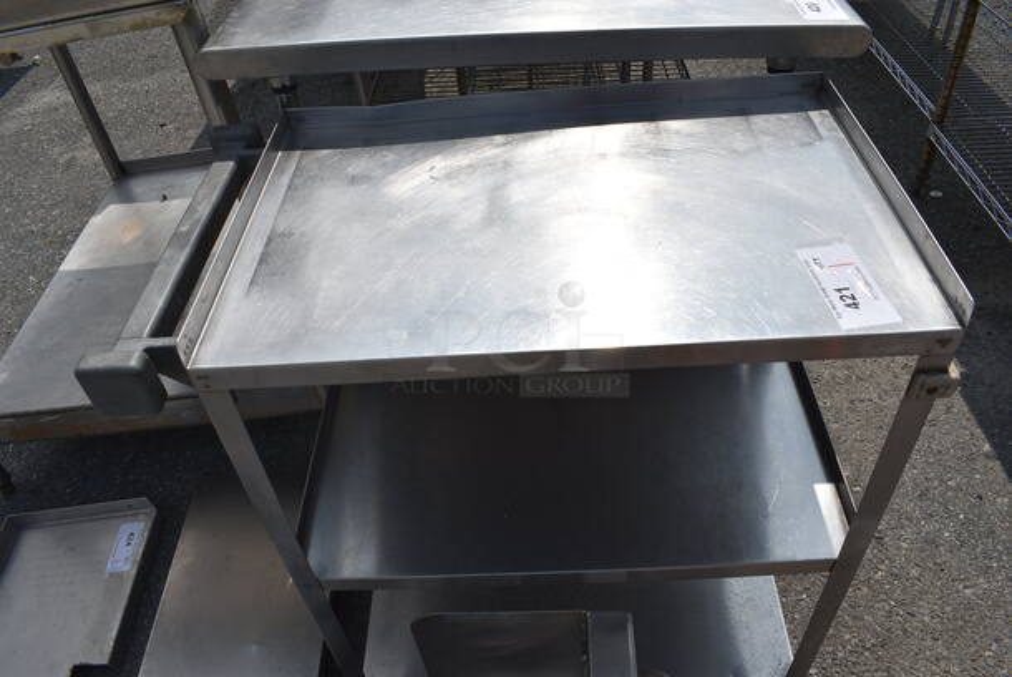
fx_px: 760
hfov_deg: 67.3
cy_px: 338
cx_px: 506
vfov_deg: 48.0
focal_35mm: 27
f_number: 11
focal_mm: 18
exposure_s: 1/500
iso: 100
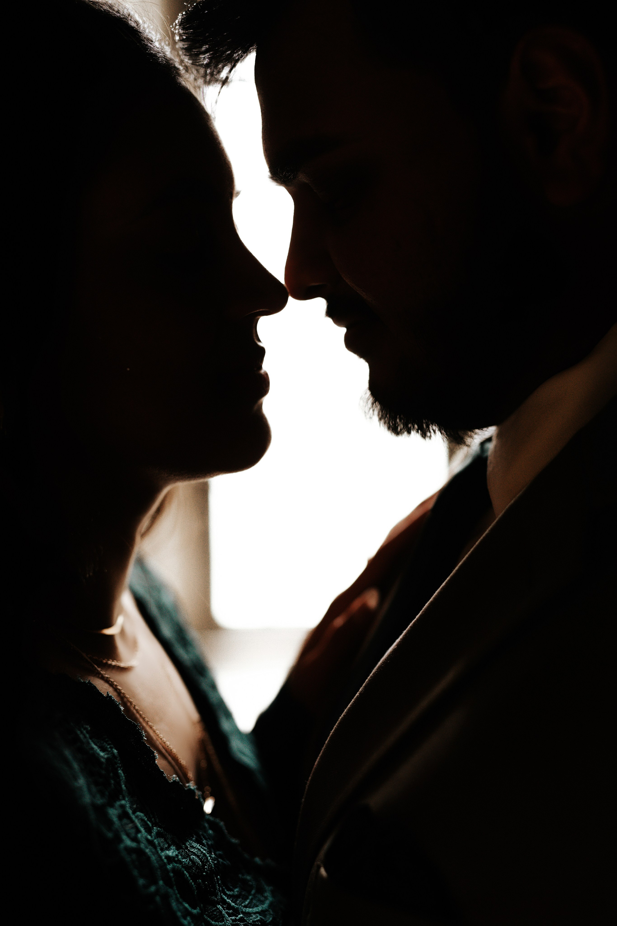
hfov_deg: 27.0
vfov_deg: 39.6
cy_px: 463
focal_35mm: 50
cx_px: 308
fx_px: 1285
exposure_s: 1/200
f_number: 2
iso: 1000
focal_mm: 50
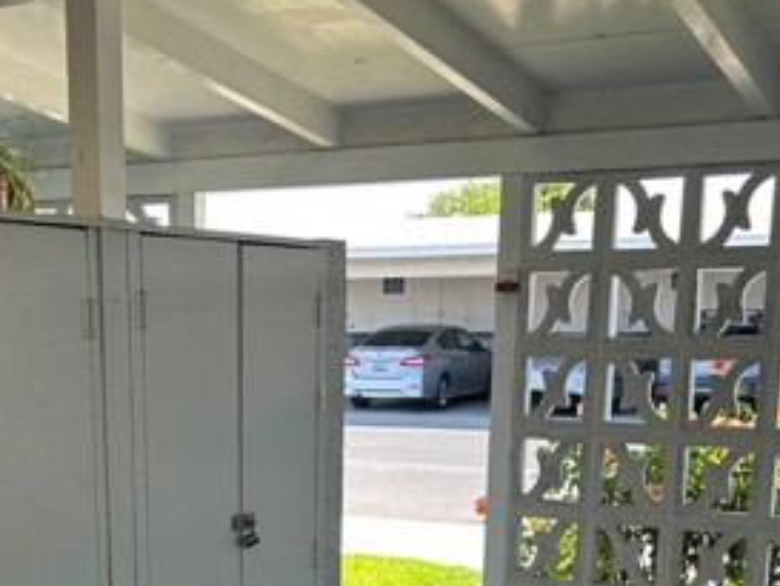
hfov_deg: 31.3
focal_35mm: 61
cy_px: 626
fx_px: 1375
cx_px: 240
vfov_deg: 22.8
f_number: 1.5
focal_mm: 5.7
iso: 40
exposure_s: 1/236
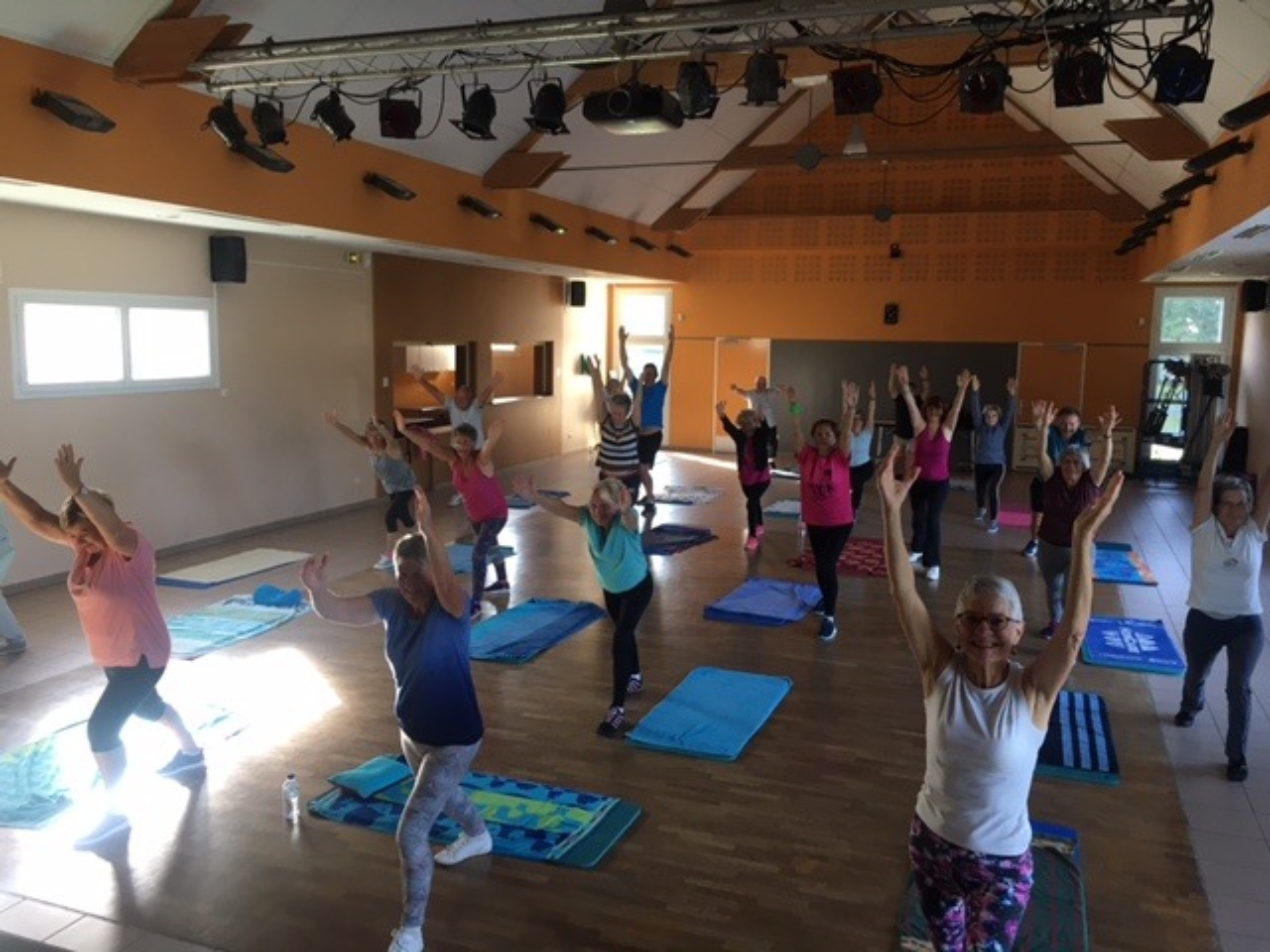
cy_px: 476
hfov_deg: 61.7
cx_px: 635
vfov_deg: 48.2
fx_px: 1064
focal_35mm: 29
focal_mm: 4.15
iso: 40
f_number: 2.2
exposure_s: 1/33
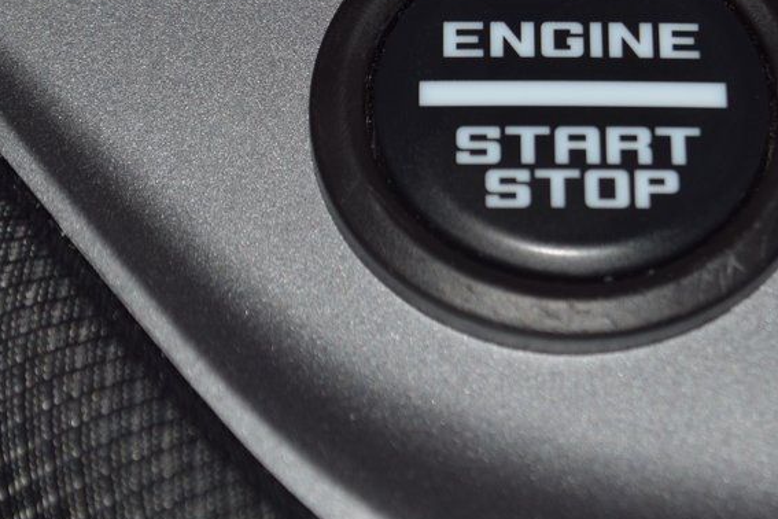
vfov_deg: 9.2
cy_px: 141
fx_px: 3218
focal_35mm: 149
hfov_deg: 13.7
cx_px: 561
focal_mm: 55
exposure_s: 1/60
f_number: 8
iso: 100
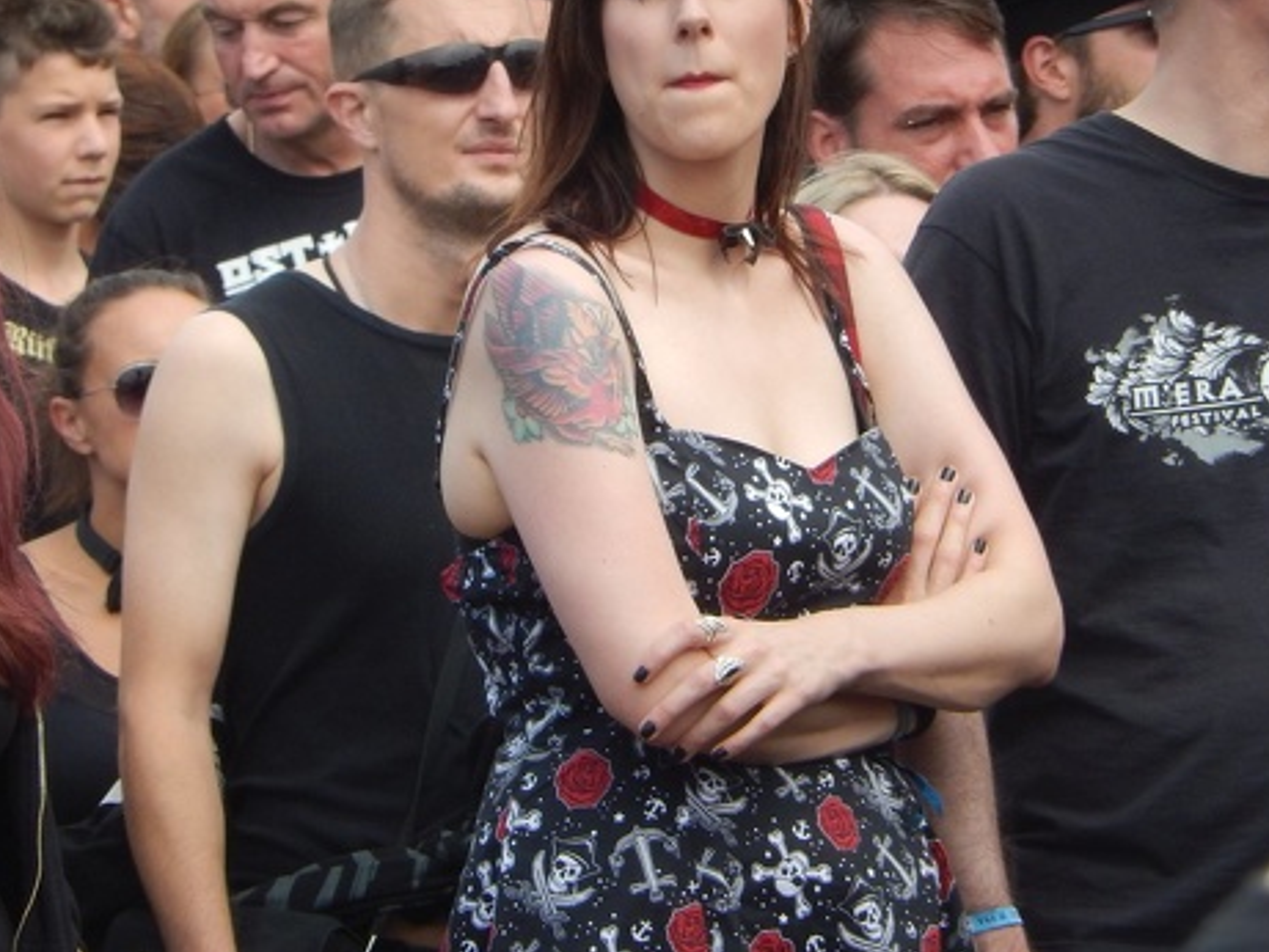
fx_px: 24128
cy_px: 272
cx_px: 592
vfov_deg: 2.3
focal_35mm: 658
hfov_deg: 3.0
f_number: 6.2
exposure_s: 1/250
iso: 125
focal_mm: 68.7
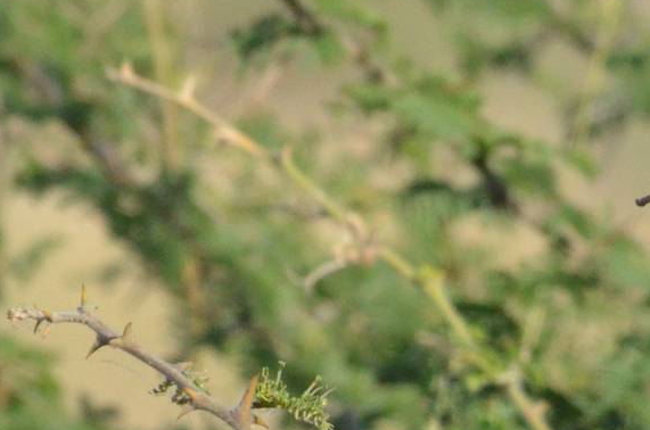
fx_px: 37850
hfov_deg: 1.0
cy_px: 172
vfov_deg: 0.7
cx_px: 760
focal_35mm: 2101
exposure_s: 1/2500
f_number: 13
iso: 2500
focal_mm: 500
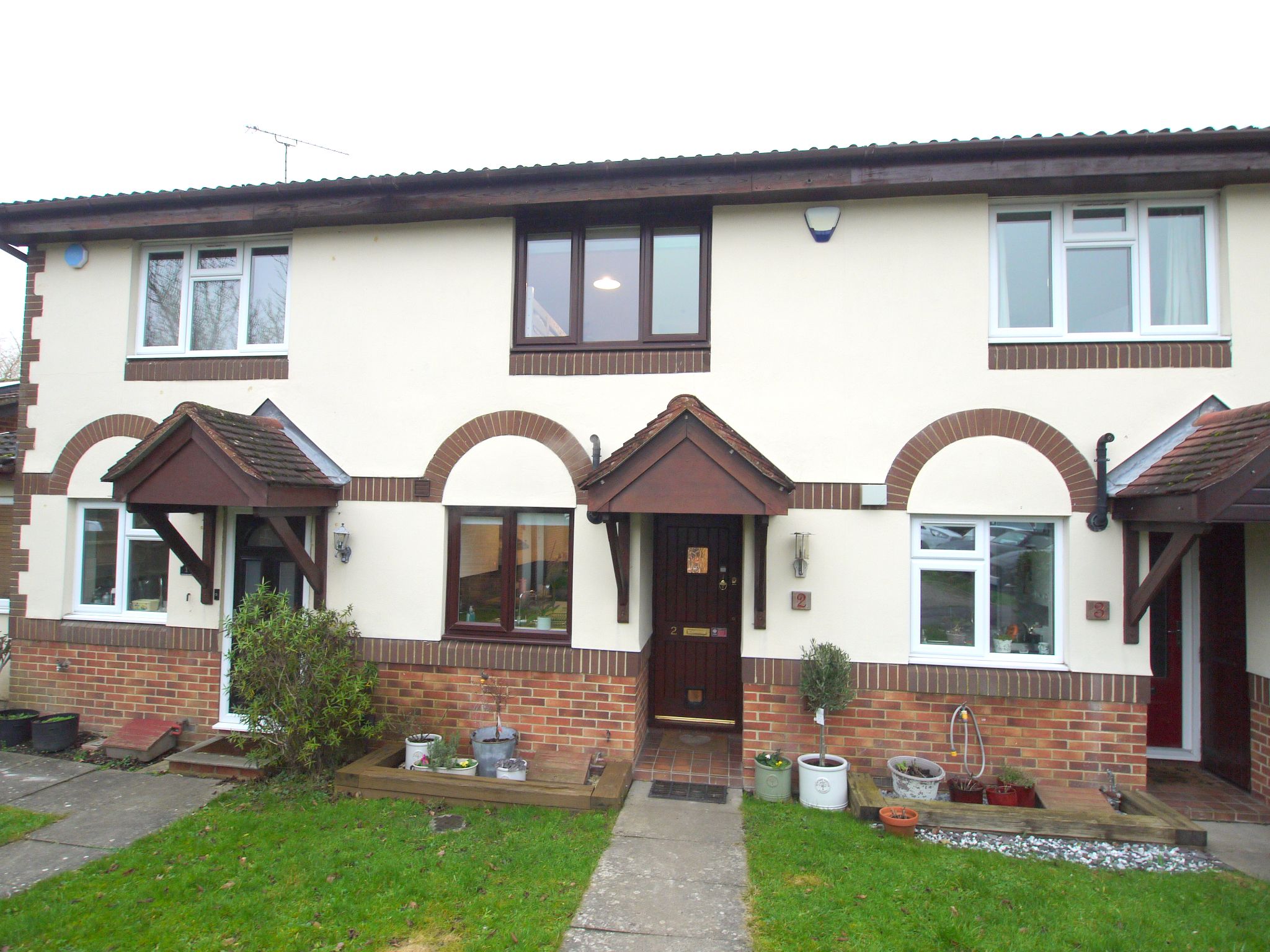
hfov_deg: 87.8
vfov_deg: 71.6
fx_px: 660
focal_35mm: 18
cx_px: 635
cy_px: 476
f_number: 4
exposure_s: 1/60
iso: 160
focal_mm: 9
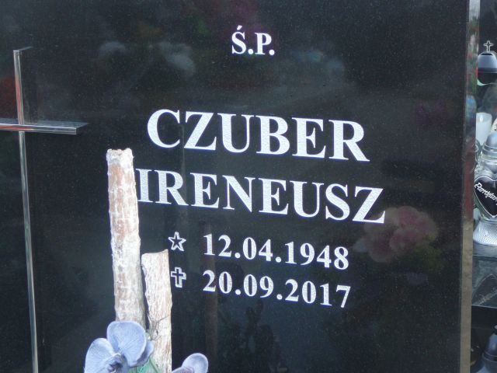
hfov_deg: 22.5
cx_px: 248
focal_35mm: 87
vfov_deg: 17.0
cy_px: 186
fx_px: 1249
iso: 80
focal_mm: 13
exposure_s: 1/80
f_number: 3.8
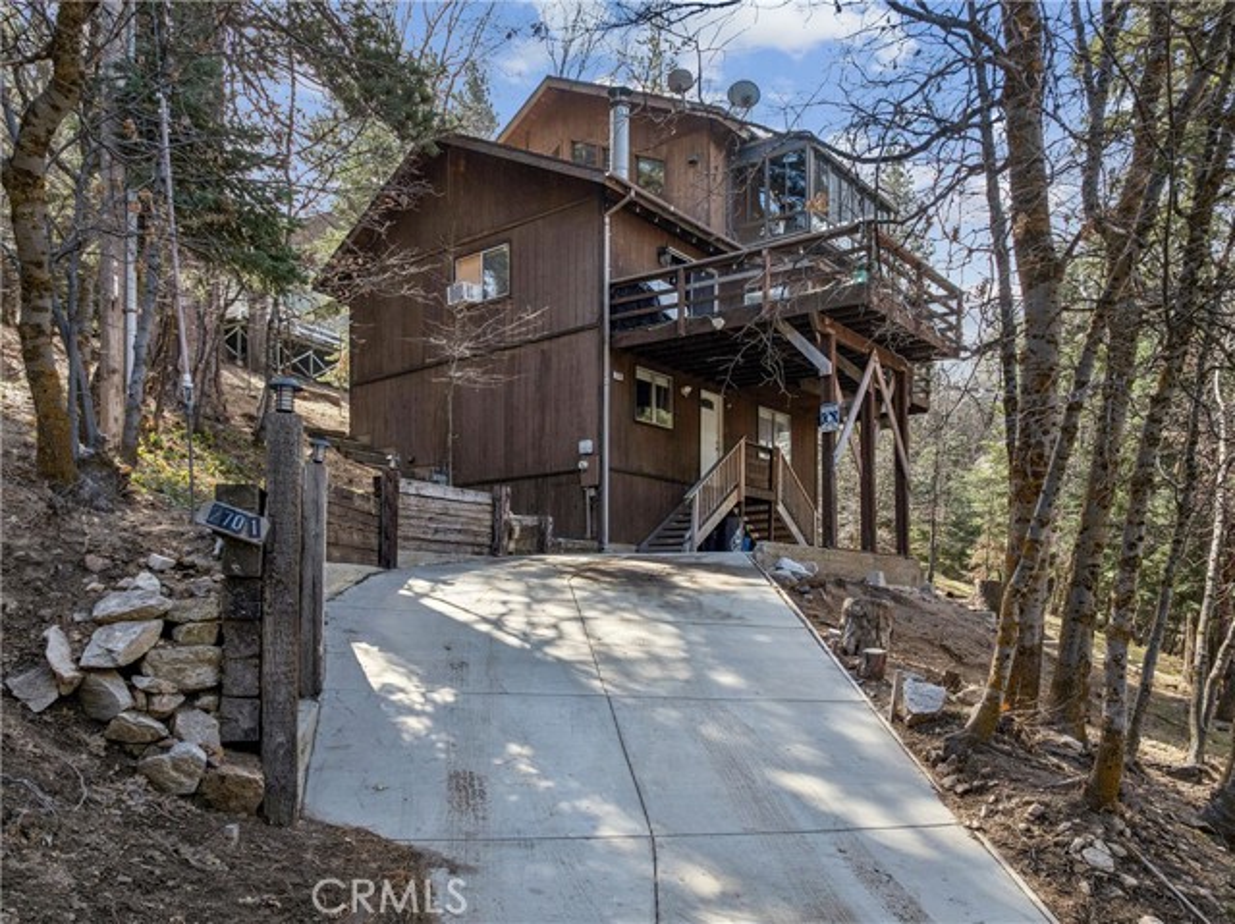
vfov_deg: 56.8
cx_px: 618
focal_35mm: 24
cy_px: 462
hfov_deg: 71.6
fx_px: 856
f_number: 2.8
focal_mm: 12.3
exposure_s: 1/25
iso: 100
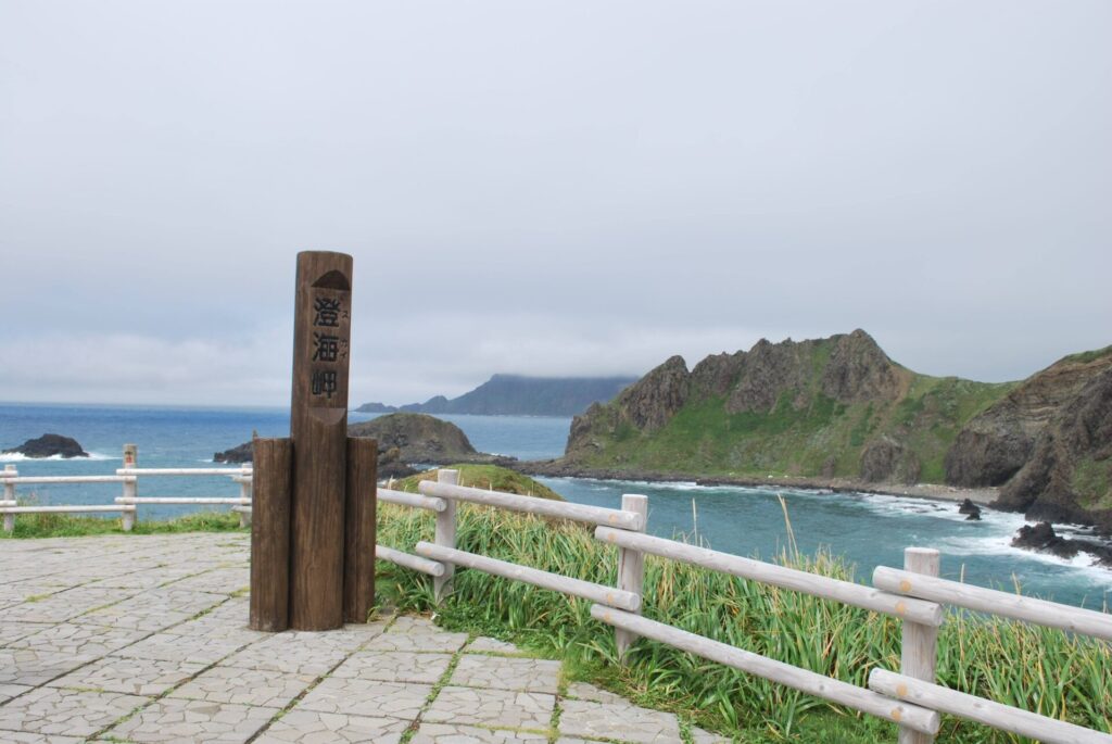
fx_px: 928
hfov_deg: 61.9
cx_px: 556
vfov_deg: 43.7
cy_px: 372
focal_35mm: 30
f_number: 8
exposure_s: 1/250
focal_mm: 20
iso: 100
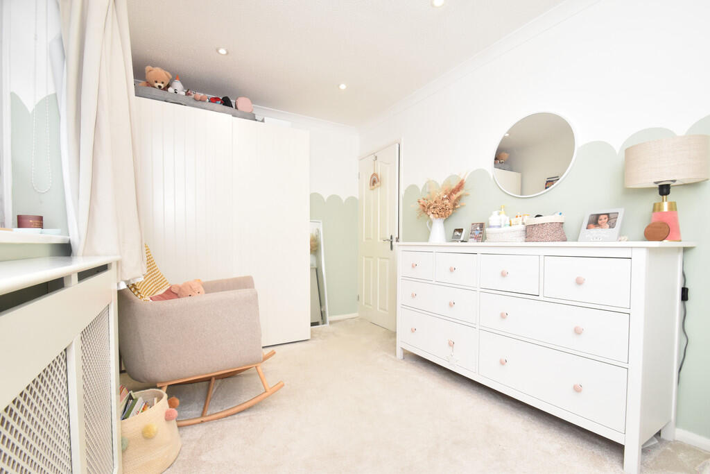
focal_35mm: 15
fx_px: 296
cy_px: 237
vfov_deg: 77.3
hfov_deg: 100.4
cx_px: 355
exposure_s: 1/60
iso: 1400
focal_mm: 10
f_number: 9
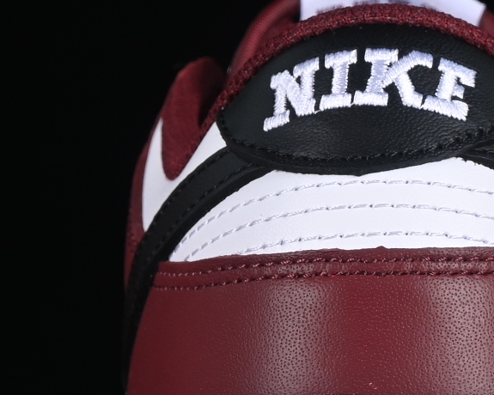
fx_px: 4986
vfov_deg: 4.5
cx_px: 620
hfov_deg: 5.6
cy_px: 131
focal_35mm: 341
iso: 160
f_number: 7.1
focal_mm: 50
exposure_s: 1/80
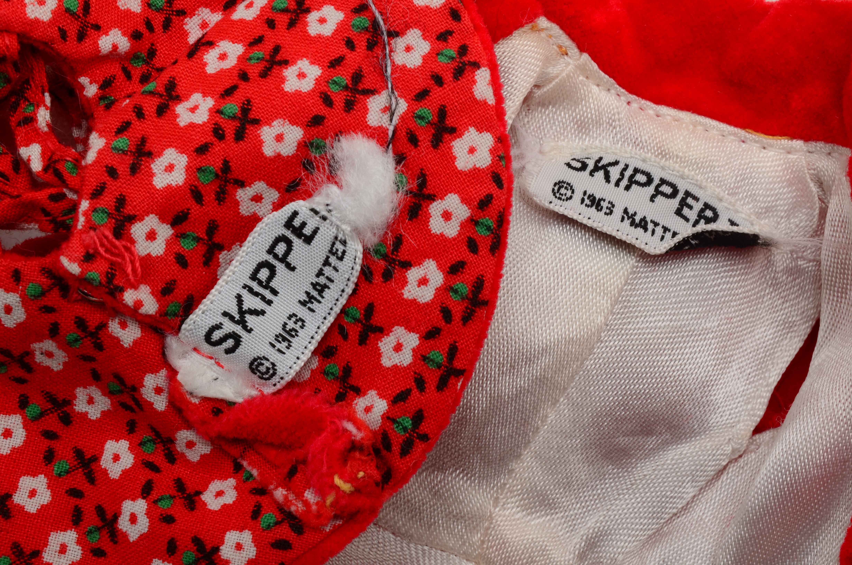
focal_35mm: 82
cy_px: 282
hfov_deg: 24.7
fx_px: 1948
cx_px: 426
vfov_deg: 16.5
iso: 100
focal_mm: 55
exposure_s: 1/160
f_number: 25
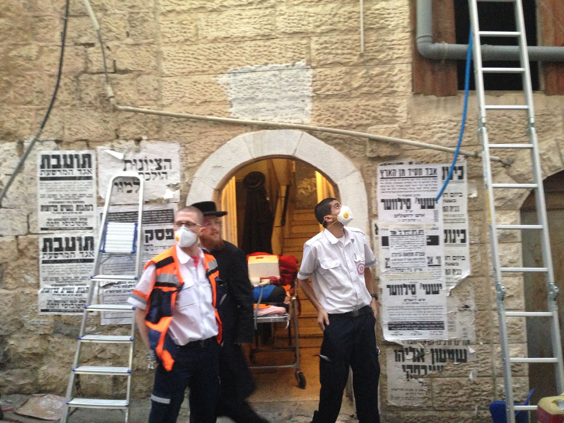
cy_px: 212
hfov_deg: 55.4
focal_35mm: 33
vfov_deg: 42.9
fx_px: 538
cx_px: 282
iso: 400
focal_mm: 4.13
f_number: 2.4
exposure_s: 1/20
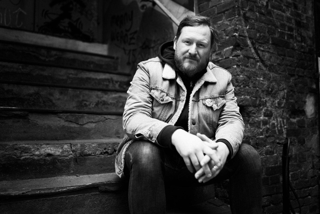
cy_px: 107
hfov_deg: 54.4
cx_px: 160
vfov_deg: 37.8
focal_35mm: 35
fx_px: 311
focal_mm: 35
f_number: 1.8
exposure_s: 1/250
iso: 640
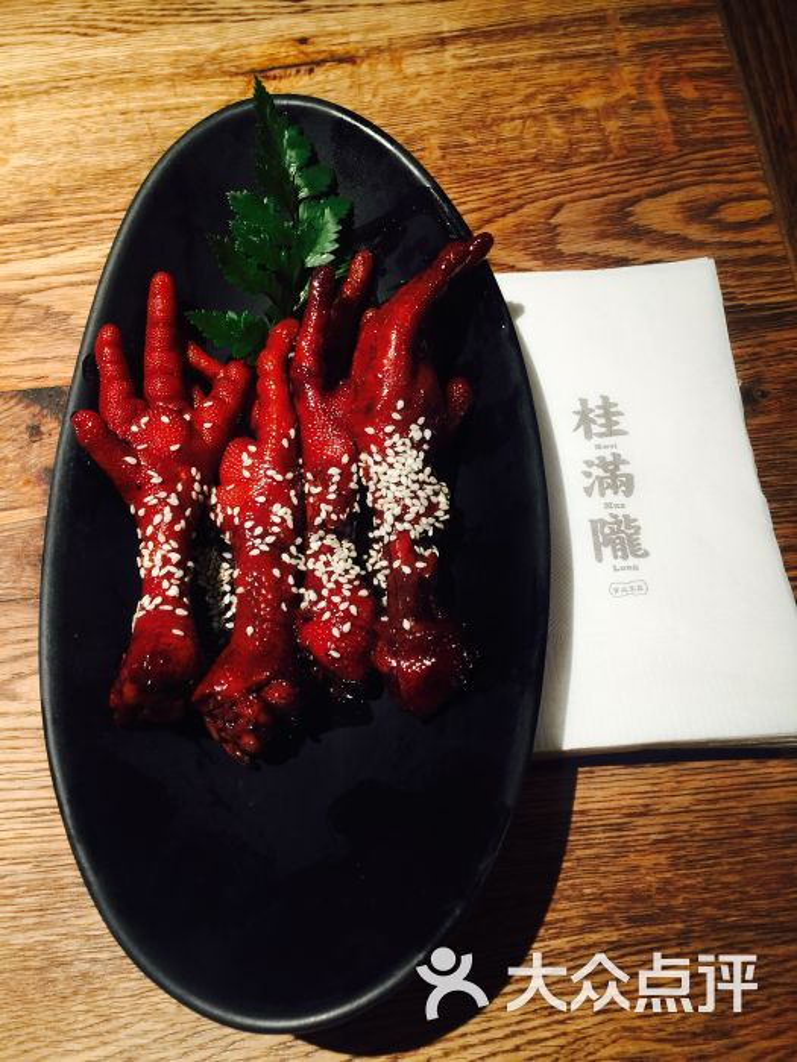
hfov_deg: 48.2
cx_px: 398
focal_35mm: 29
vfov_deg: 61.7
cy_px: 531
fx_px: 890
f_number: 2.2
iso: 40
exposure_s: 1/17
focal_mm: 4.15
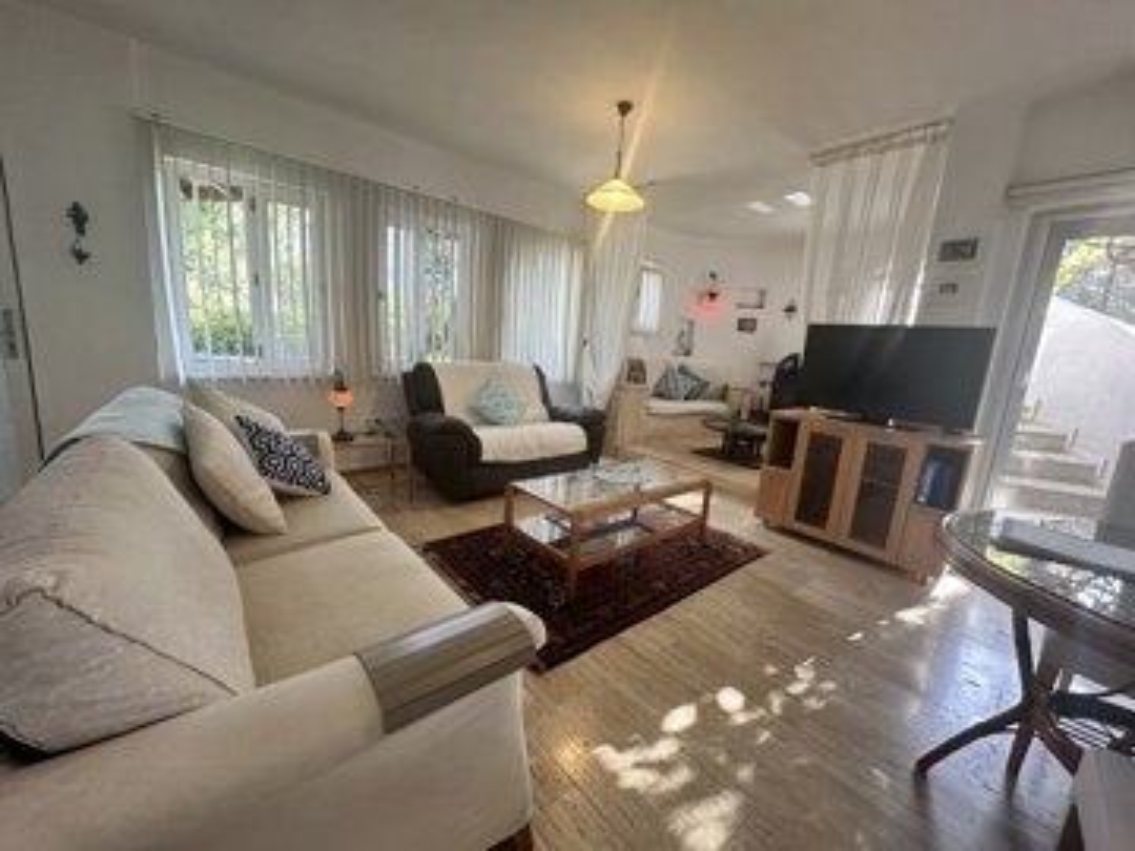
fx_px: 459
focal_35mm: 14
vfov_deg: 85.7
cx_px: 568
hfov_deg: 102.1
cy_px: 426
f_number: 2.2
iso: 200
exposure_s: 1/100
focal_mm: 2.22
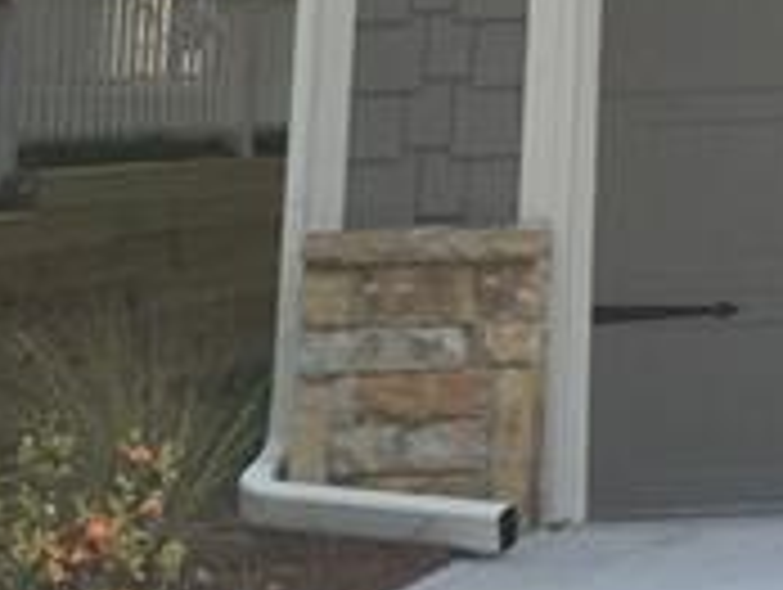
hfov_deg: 12.6
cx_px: 1674
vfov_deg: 10.3
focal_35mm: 133
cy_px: -581
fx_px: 3013
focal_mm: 4.15
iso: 32
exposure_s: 1/1464
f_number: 2.2
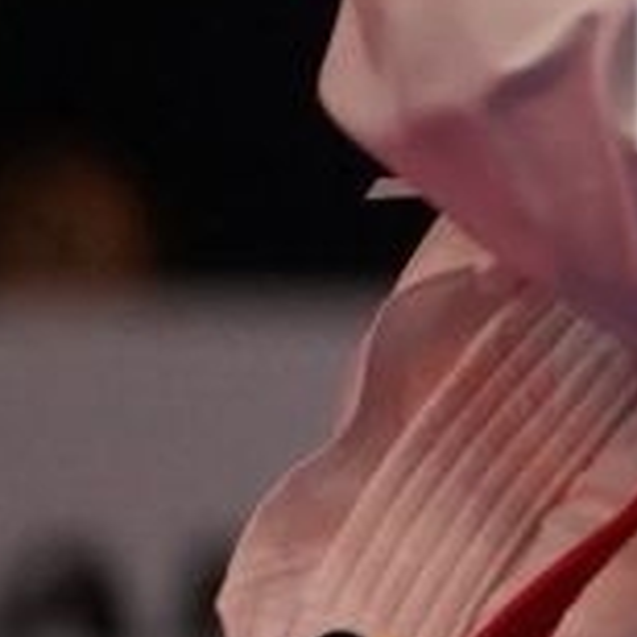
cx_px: 2424
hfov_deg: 0.9
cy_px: -223
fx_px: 41368
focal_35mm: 1987
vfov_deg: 0.9
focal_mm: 200
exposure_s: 1/1000
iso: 2500
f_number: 2.8
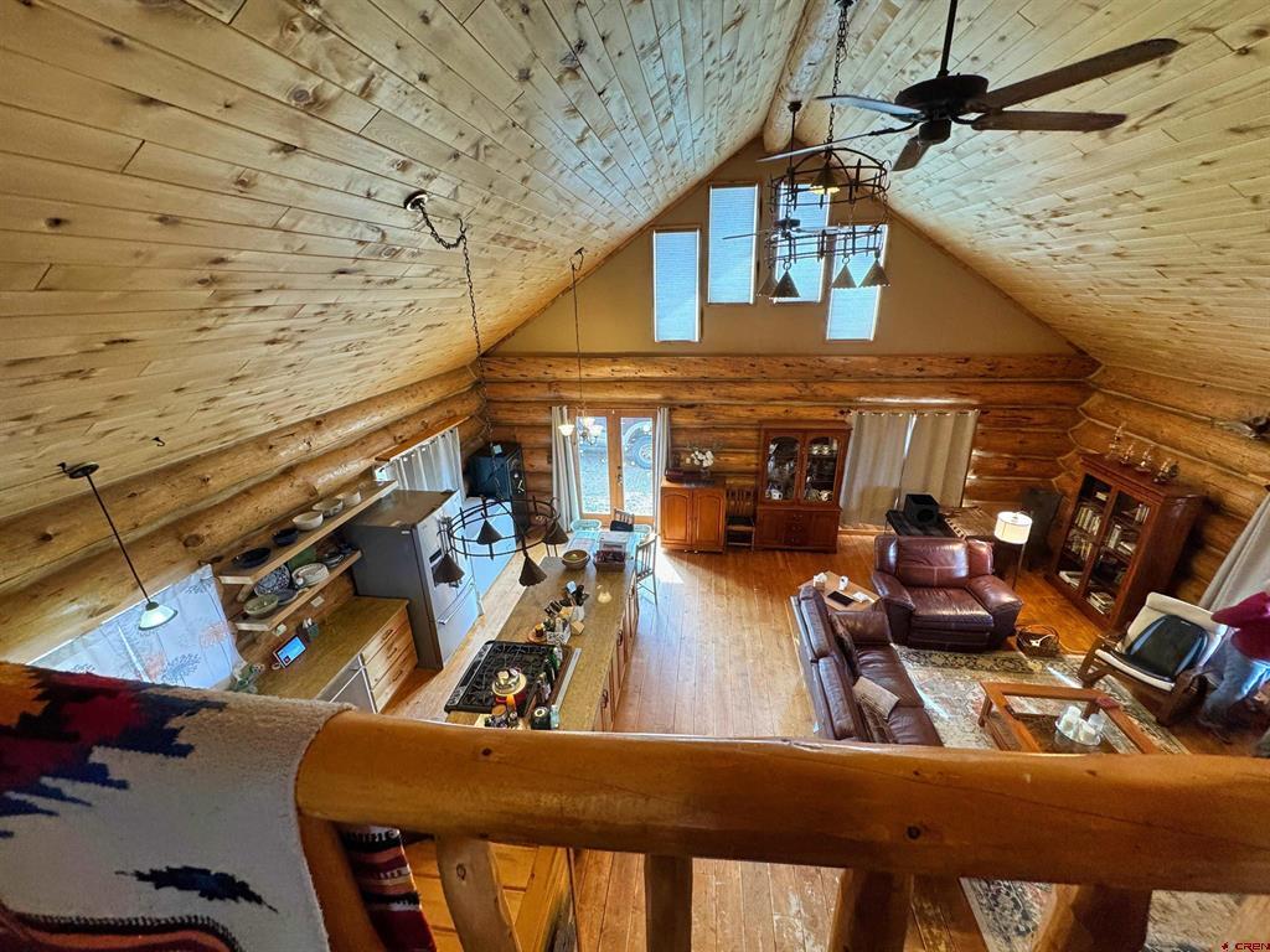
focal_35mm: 14
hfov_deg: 102.1
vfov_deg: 85.7
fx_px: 514
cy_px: 476
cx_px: 635
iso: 250
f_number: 2.2
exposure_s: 1/120
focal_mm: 2.22
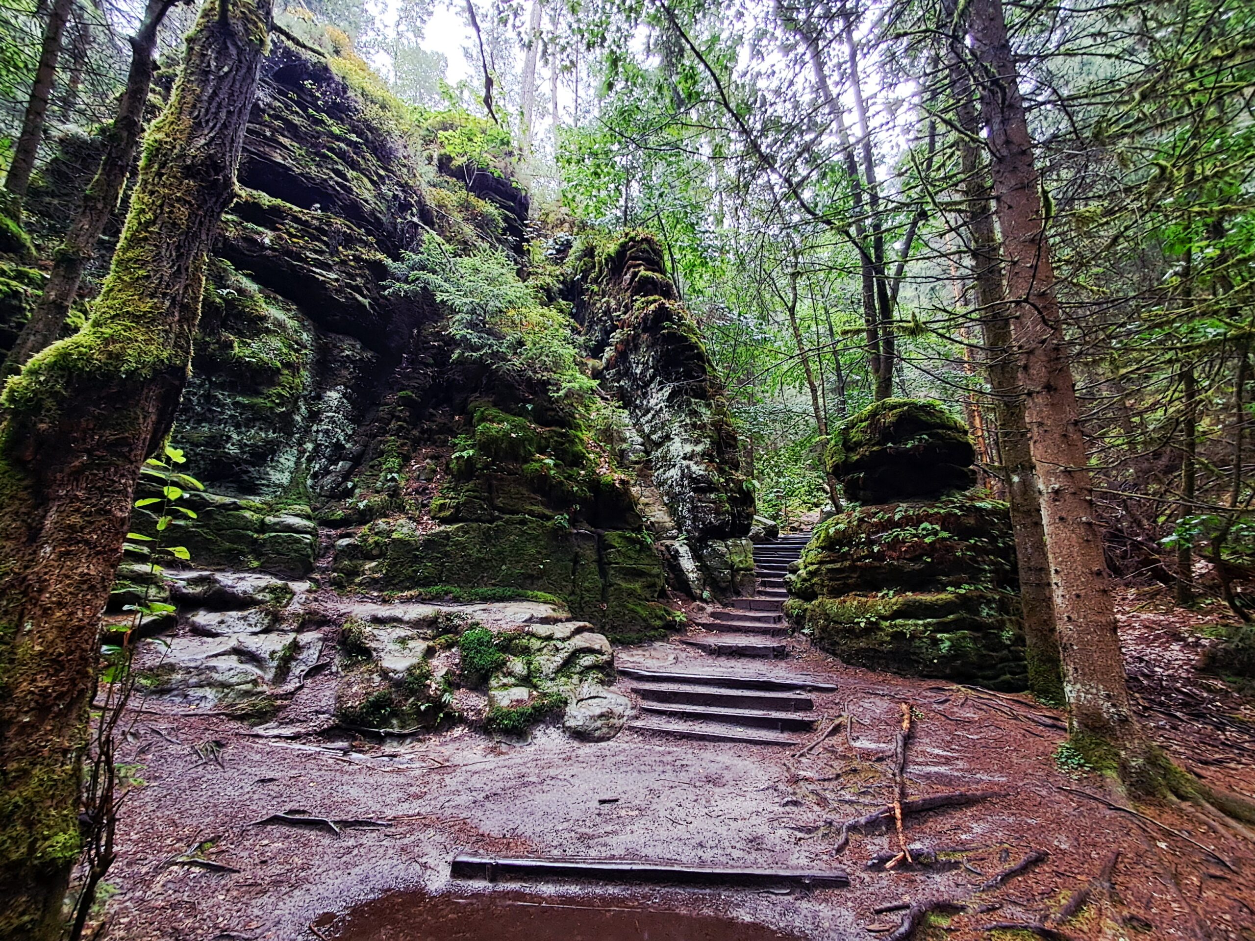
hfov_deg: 94.5
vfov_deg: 78.1
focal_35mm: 16
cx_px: 628
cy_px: 470
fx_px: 580
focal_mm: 1.64
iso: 200
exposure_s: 1/50
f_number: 2.2
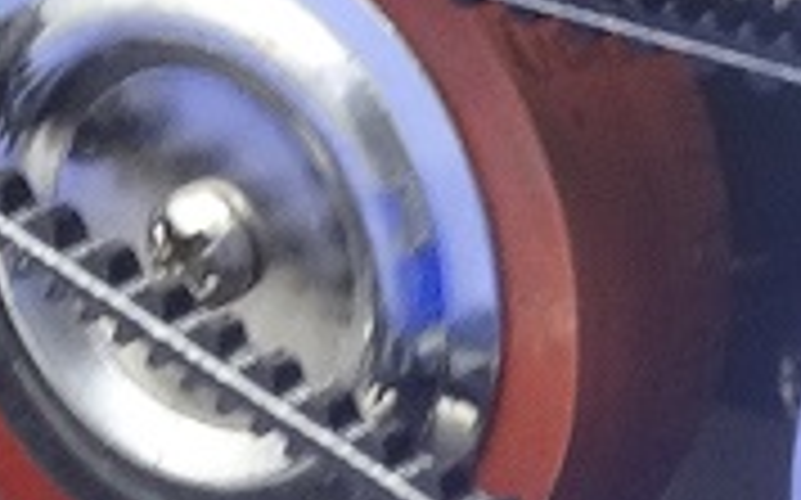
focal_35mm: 592
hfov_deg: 3.5
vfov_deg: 2.2
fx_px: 12915
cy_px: -252
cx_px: -238
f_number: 7.1
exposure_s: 1/3
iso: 100
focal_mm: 14.12
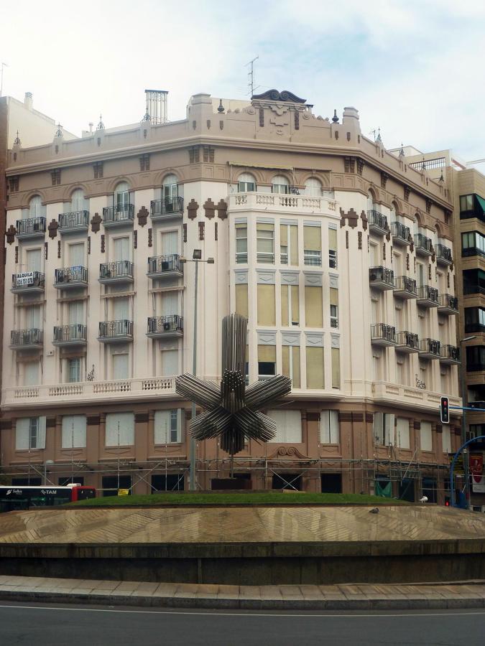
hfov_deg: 24.8
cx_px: 242
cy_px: 323
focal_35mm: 59
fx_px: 1102
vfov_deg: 32.7
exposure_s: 1/500
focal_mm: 9.7
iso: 80
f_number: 3.9
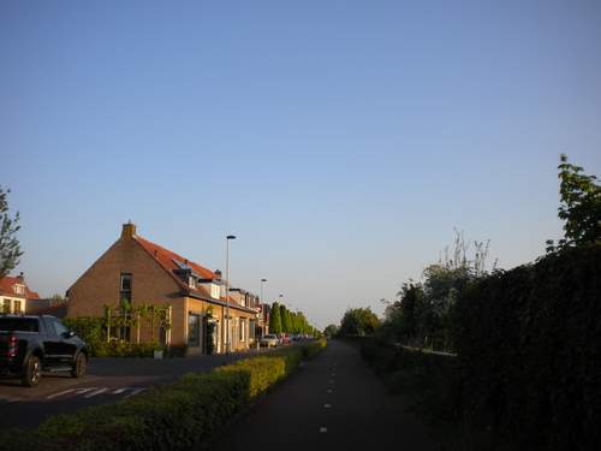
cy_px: 226
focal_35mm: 35
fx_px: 608
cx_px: 300
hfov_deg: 52.6
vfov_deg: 40.7
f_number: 4.6
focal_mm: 6.3
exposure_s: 1/358
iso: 80
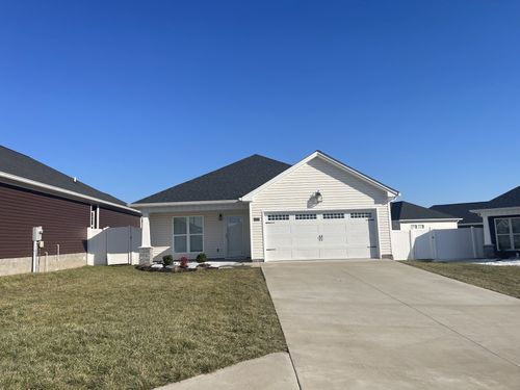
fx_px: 376
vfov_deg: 54.9
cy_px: 195
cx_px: 260
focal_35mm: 25
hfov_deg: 69.4
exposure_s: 1/5618
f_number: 1.6
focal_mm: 5.1
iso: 32
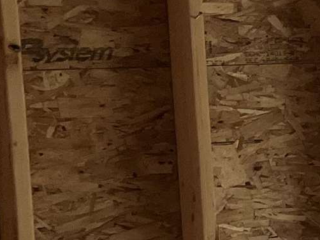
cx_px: 884
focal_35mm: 159
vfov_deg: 9.3
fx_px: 1471
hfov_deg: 10.0
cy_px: 180
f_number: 1.5
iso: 250
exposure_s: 1/60
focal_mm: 5.7
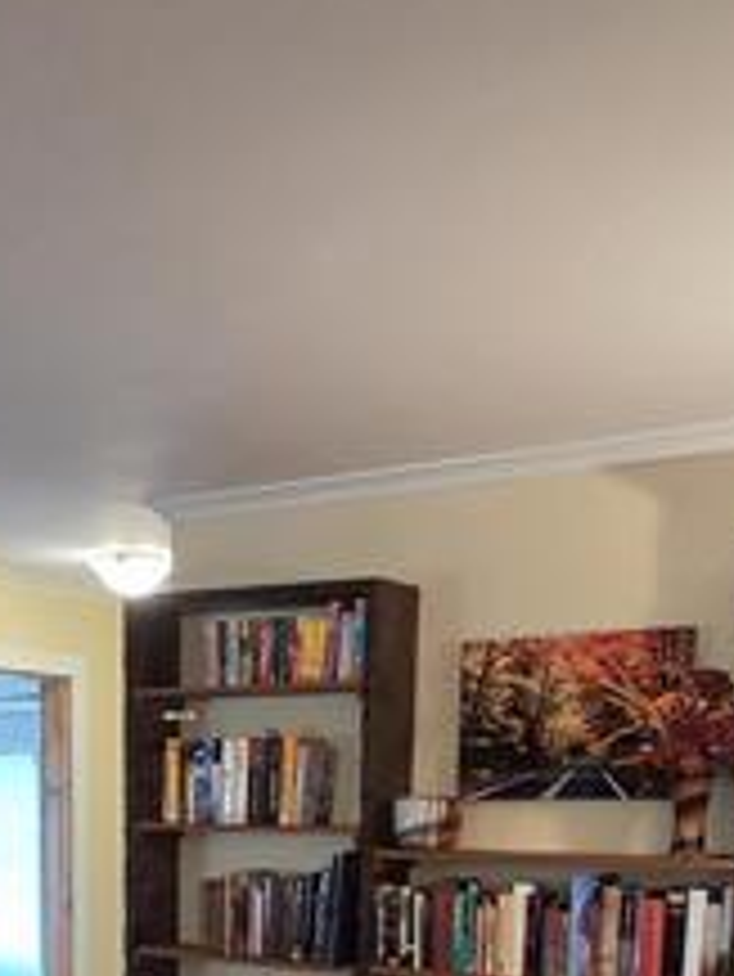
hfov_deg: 30.8
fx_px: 1299
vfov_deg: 34.4
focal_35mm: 46
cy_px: 1124
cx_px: 153
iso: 500
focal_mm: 2.2
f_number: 2.2
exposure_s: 1/60
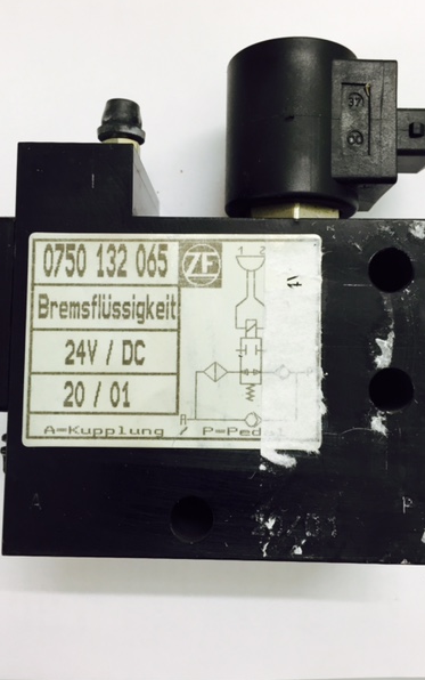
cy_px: 317
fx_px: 611
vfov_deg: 58.1
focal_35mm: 33
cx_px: 219
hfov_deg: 38.4
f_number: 2.2
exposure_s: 1/33
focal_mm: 4.15
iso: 100
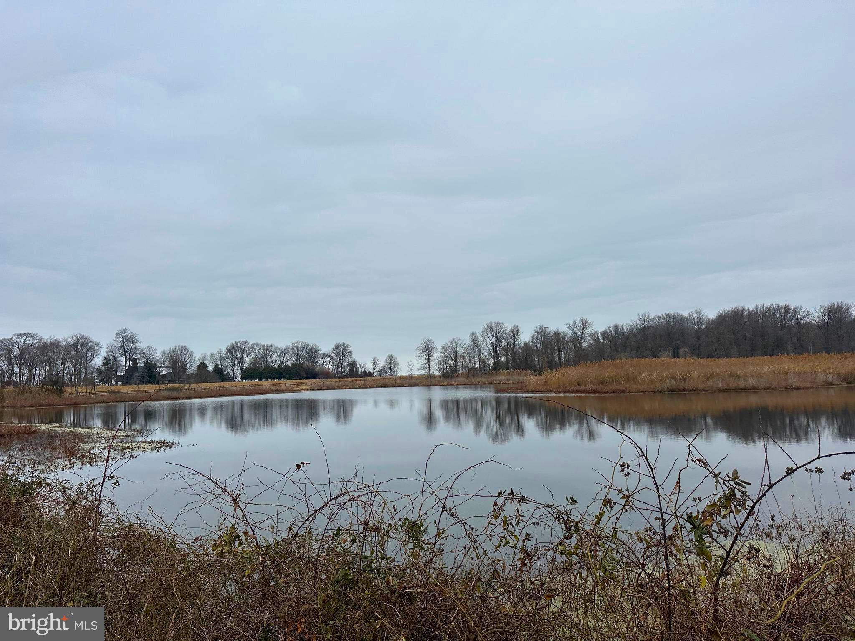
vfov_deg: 56.8
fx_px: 593
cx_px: 428
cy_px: 320
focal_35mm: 24
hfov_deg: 71.6
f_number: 1.78
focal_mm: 6.86
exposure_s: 1/2299
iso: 80
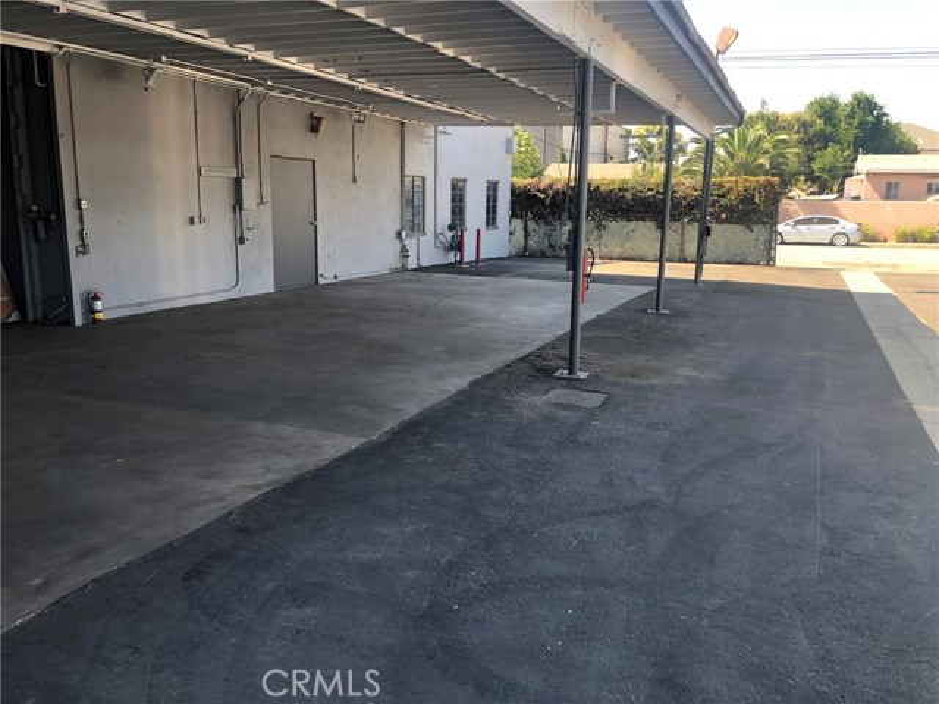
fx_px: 760
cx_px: 470
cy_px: 352
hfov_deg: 63.4
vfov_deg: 49.7
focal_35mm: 28
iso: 25
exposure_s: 1/120
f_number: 1.8
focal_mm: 3.99
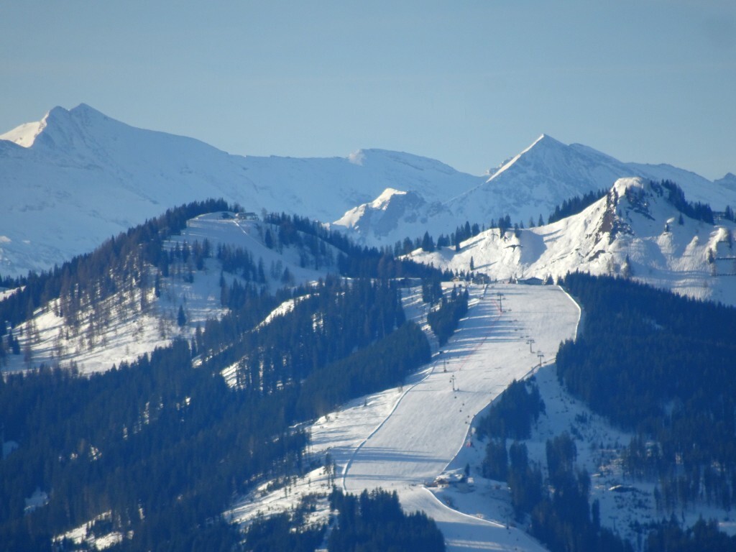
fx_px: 15309
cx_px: 368
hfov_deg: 2.8
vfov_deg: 2.1
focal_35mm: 720
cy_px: 276
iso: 80
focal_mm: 123
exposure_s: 1/400
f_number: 6.4
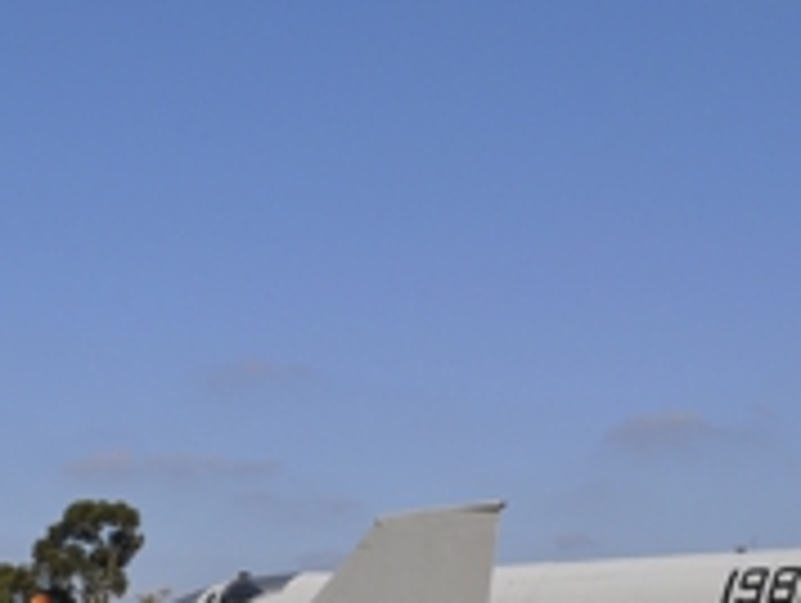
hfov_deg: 18.7
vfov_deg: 14.1
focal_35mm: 104
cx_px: 628
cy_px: 592
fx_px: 2410
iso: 200
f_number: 11
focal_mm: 30
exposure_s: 1/500
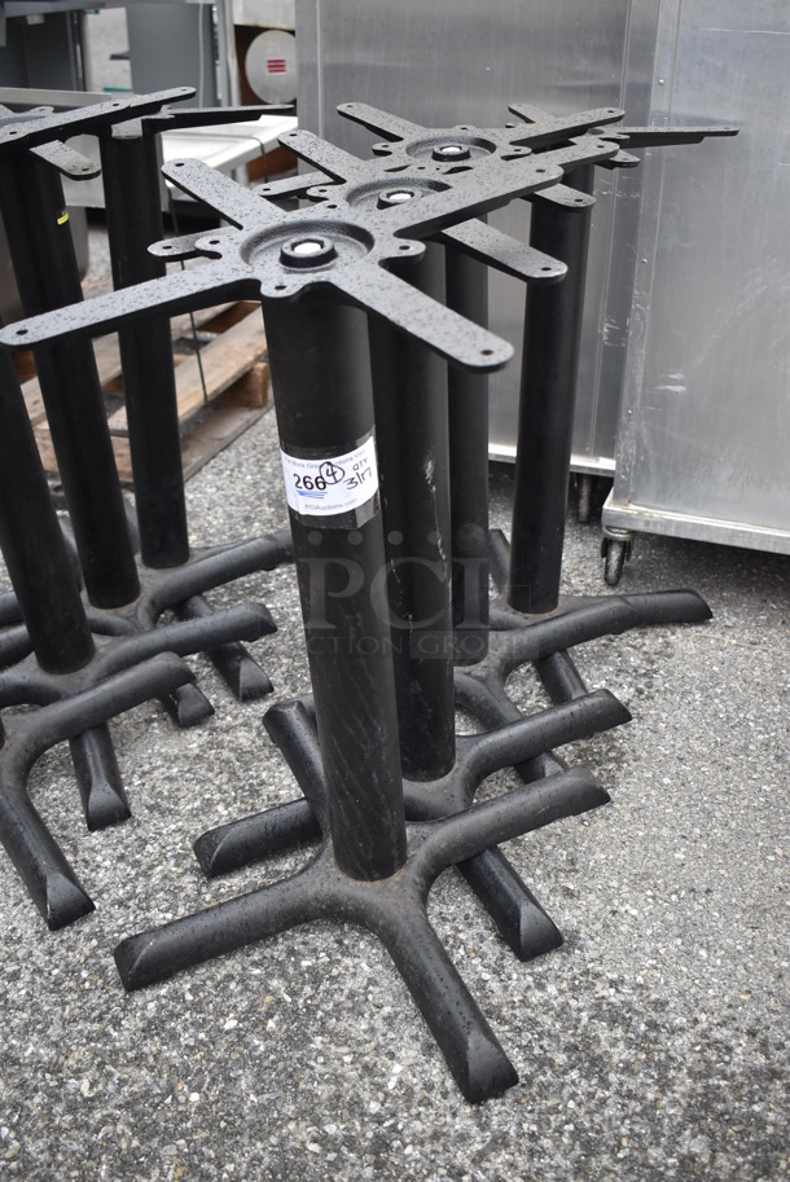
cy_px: 591
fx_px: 1183
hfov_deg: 36.9
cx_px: 395
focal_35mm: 36
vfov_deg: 53.1
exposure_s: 1/250
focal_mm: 24
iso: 720
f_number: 4
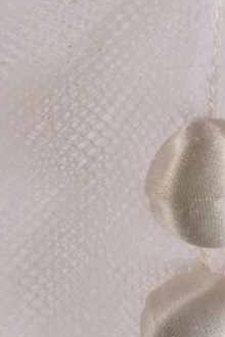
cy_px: 418
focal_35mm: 301
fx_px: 2822
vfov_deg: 6.8
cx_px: 241
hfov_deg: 4.6
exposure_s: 1/80
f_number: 16
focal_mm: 44
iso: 100
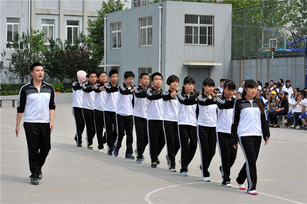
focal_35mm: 85
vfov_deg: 16.0
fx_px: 724
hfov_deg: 23.9
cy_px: 102
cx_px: 154
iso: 500
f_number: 11
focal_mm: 85
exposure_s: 1/500
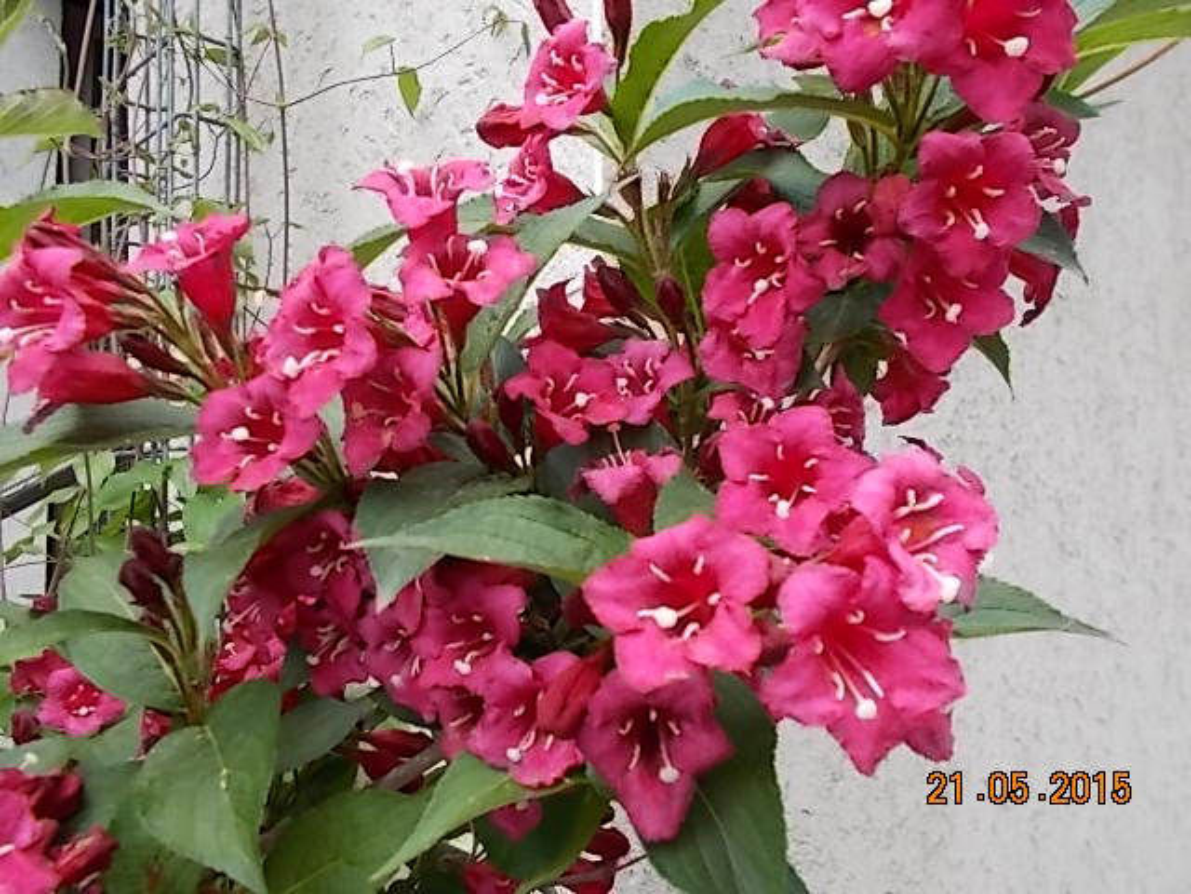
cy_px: 447
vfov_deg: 46.8
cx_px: 596
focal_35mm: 30
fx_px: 1032
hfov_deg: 60.0
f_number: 3.4
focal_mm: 5.3
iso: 80
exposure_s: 1/200
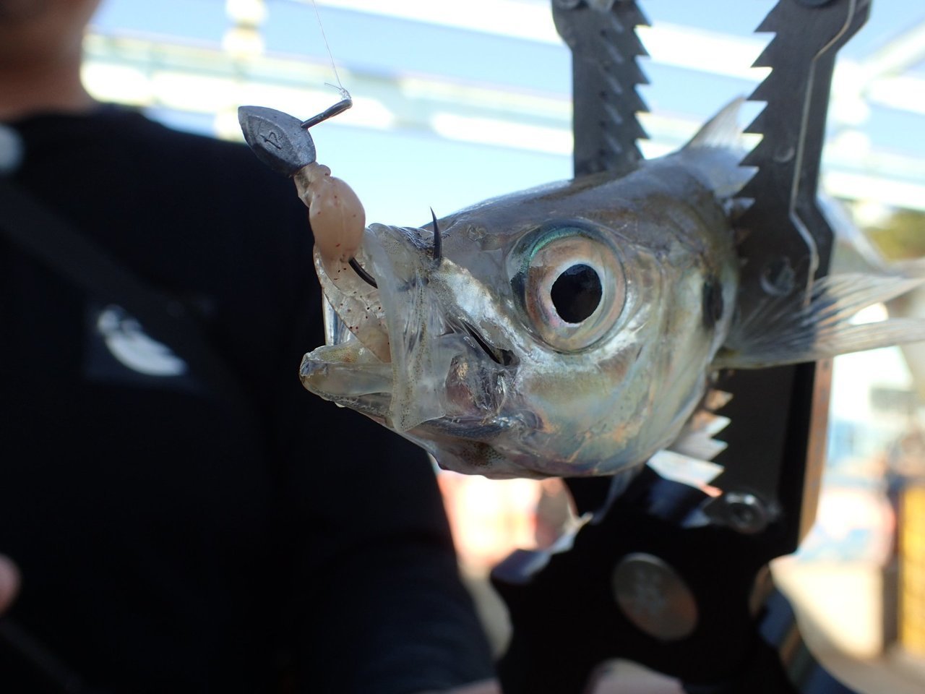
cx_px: 462
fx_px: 802
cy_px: 347
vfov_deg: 46.8
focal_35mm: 30
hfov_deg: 60.0
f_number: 3.2
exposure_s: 1/320
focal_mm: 5.5
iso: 100
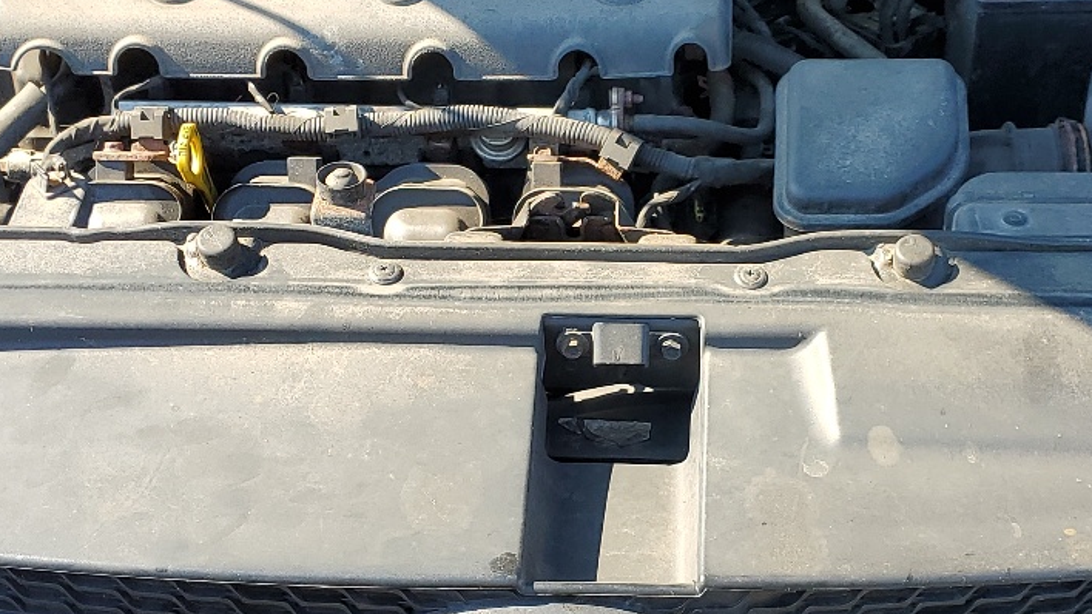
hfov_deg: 32.7
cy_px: 318
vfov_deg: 18.8
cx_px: 657
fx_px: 1853
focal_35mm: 64
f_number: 1.5
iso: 50
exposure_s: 1/588
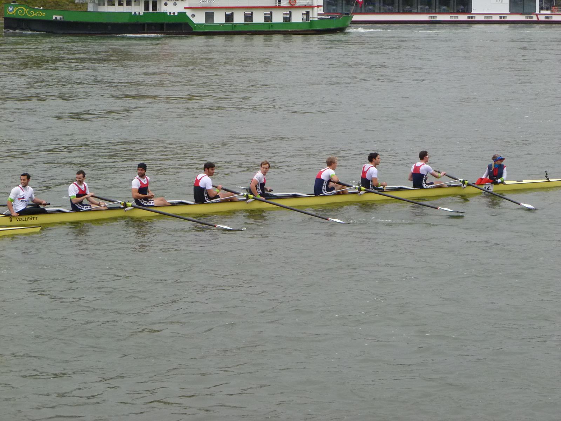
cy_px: 210
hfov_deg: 17.0
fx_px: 1880
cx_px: 280
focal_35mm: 116
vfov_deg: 12.8
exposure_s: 1/250
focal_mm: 20.7
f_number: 4.9
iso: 320
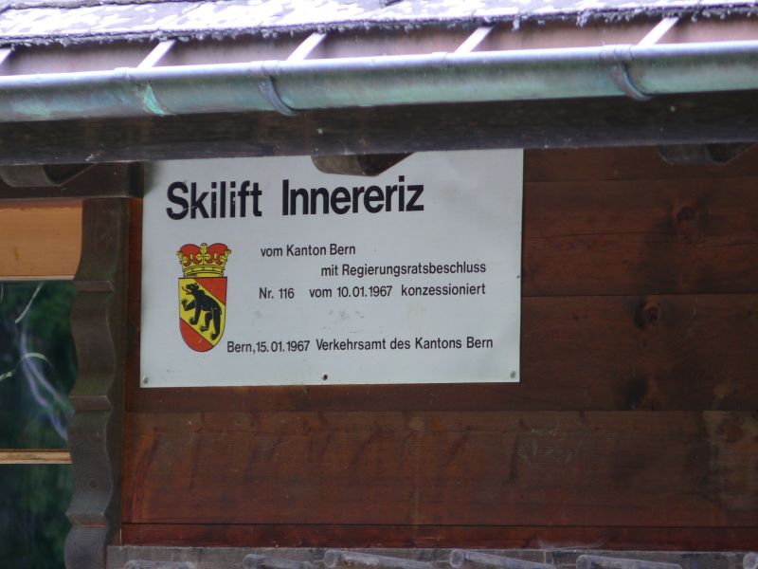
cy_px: 284
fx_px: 9197
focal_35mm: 420
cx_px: 379
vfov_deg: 3.5
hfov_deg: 4.7
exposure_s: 1/50
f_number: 3.7
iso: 100
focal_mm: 88.8
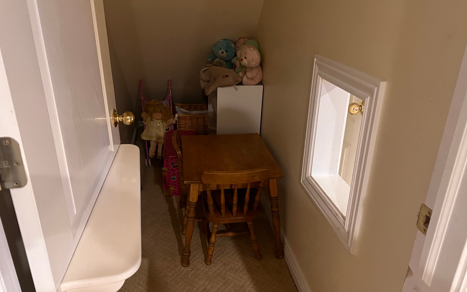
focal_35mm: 28
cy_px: 149
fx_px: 356
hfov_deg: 66.5
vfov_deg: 44.5
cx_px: 232
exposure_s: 1/40
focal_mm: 5.7
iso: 500
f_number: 1.5
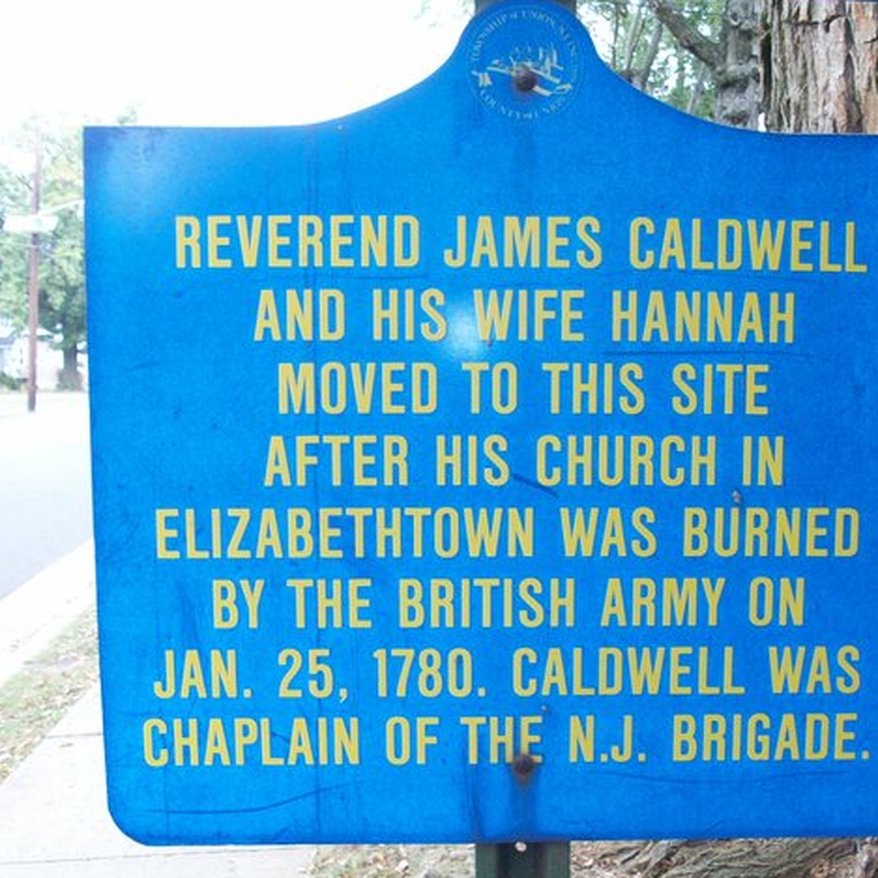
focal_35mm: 41
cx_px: 511
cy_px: 444
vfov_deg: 40.9
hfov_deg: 40.8
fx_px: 1177
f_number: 2.8
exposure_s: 1/60
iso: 160
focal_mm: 5.7
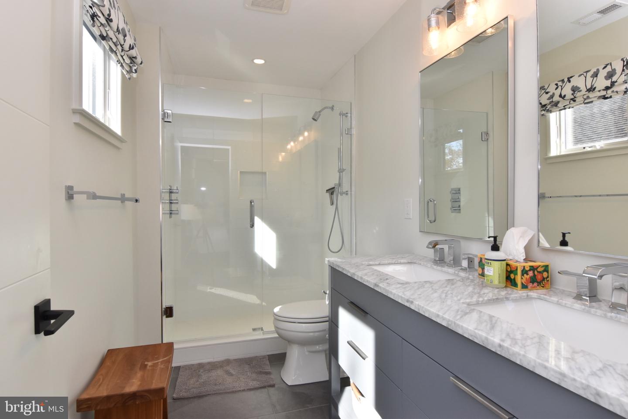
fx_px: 314
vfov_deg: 67.5
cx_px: 314
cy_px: 210
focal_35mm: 18
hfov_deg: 90.0
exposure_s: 1/100
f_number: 11
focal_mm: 12
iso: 800
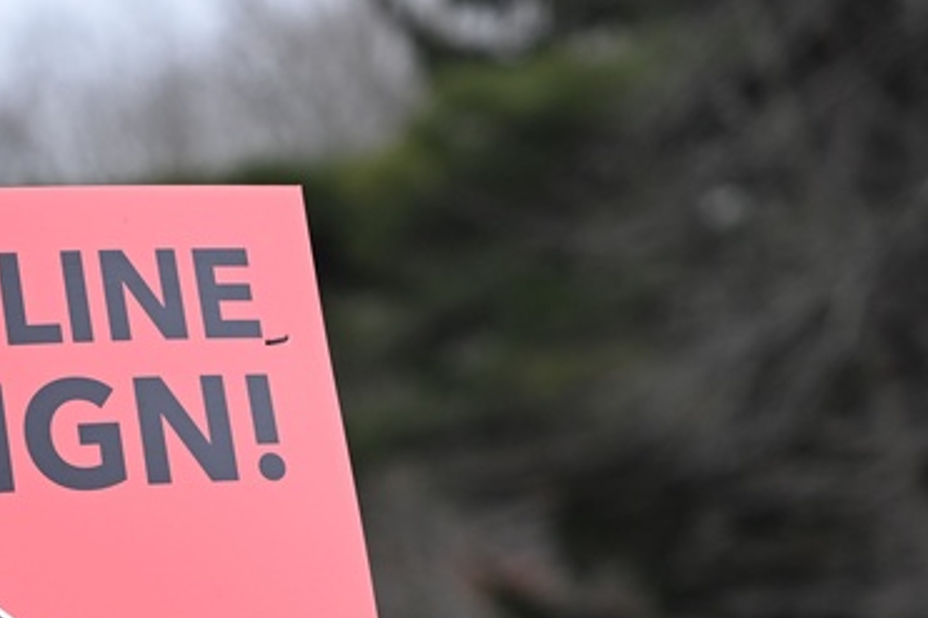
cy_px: 784
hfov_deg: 4.8
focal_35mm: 428
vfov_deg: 3.2
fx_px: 11027
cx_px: 110
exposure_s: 1/2500
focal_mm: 155
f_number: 2.8
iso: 500
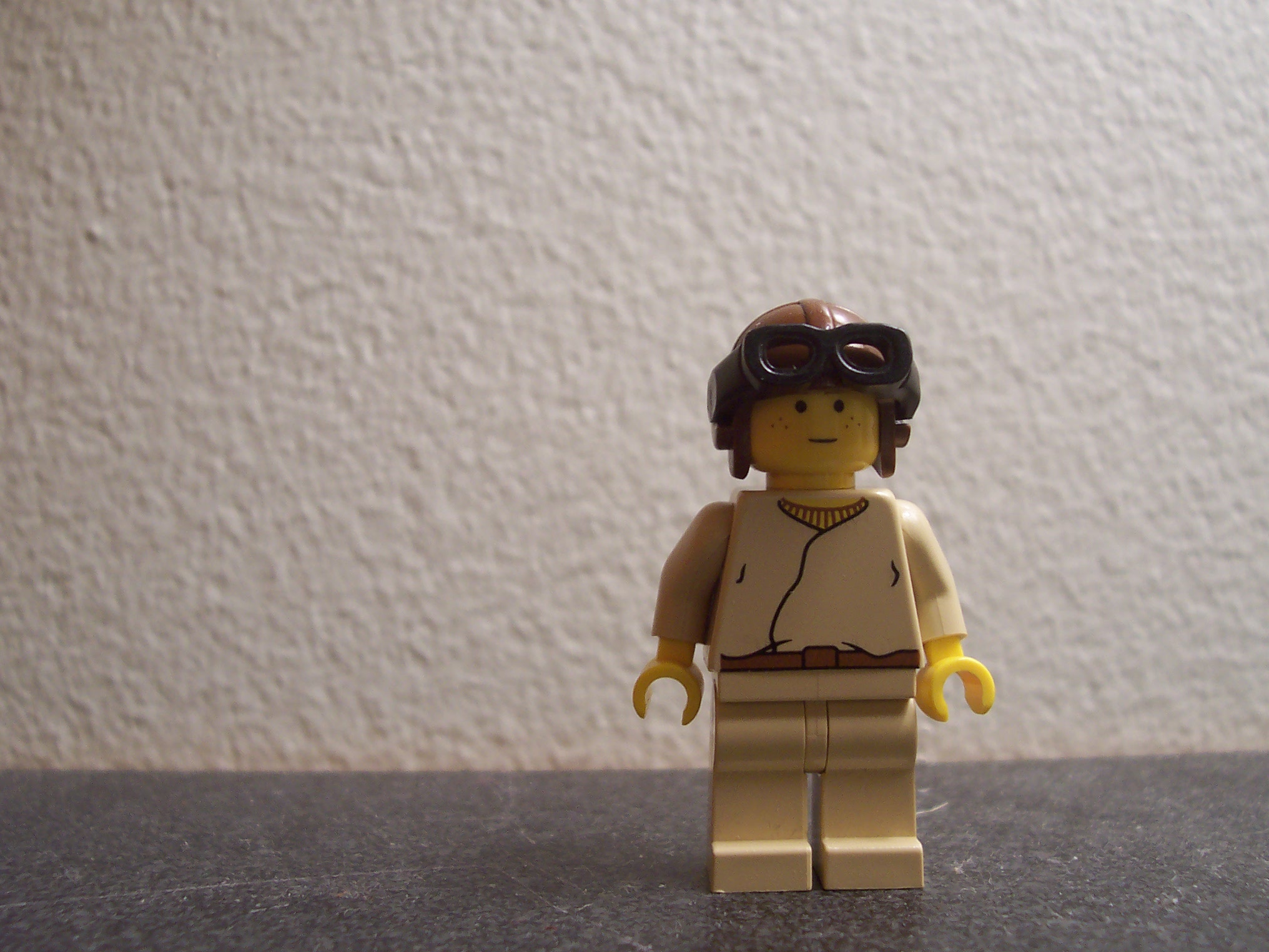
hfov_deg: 50.1
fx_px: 1356
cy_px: 476
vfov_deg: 38.7
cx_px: 634
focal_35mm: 37
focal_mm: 5.6
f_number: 2.8
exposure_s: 1/45
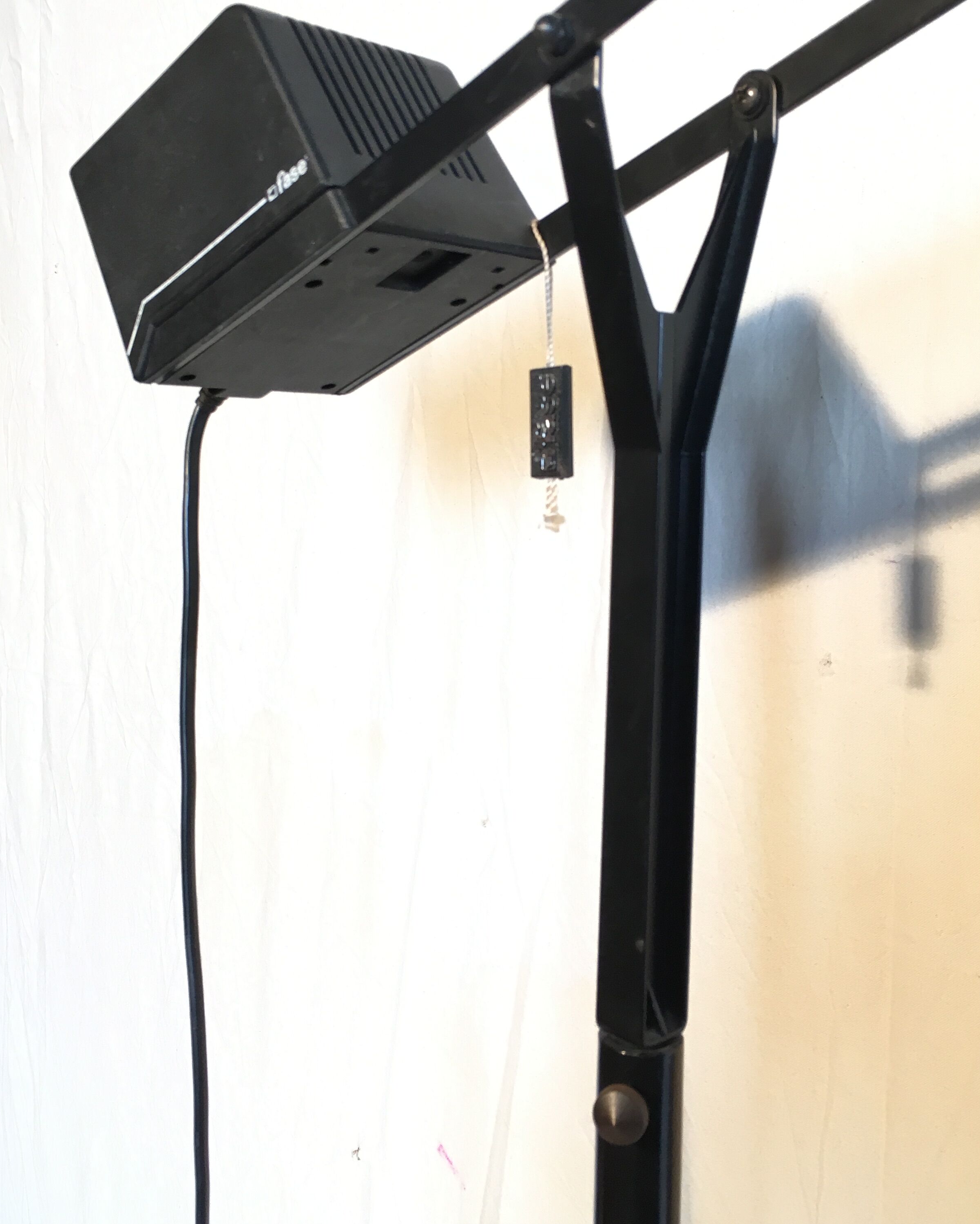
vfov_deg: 47.7
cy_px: 496
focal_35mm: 38
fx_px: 1377
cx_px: 506
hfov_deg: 39.2
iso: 32
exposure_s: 1/33
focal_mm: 4.15
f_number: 2.2
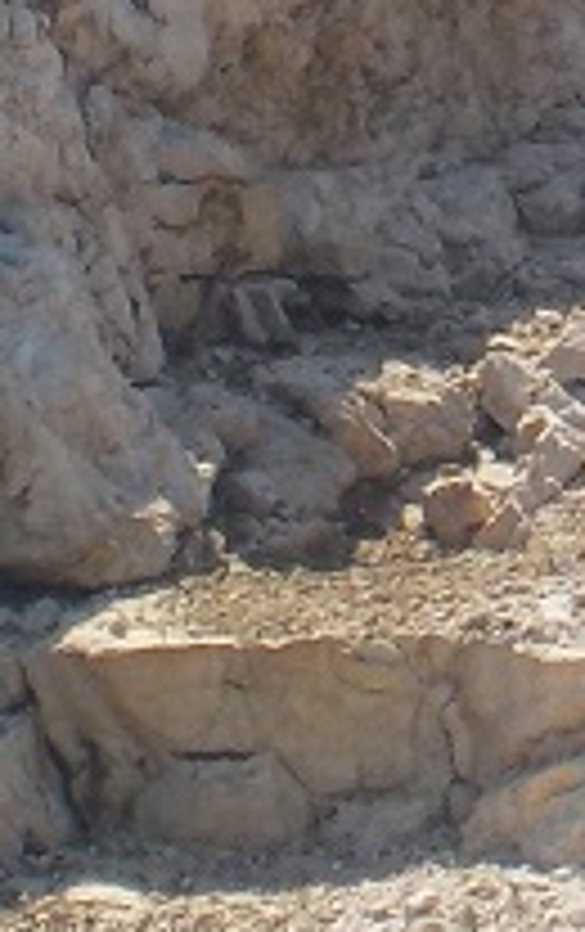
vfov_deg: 4.5
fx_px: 11694
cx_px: 1382
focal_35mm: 460
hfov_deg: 2.8
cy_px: -360
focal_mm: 12.3
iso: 125
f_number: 5.9
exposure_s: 1/400
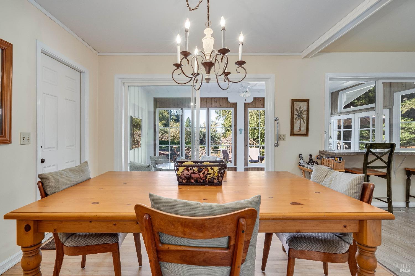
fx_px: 184
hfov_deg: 96.7
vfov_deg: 73.7
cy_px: 138
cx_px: 208
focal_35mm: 16
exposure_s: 1/125
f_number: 11
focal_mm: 16
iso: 320
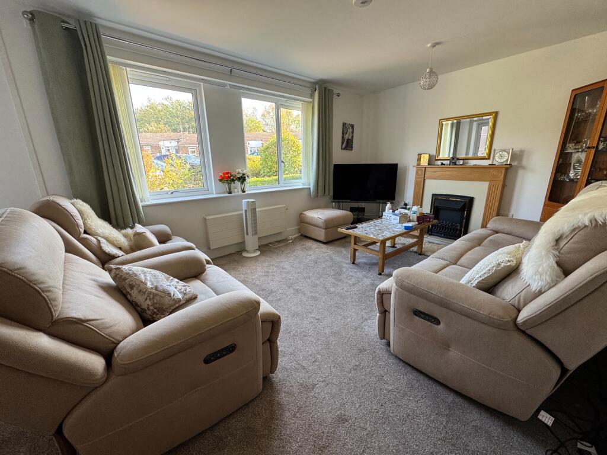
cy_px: 228
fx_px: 245
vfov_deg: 85.7
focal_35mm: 14
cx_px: 304
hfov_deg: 102.1
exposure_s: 1/99
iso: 125
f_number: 2.2
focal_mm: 2.22
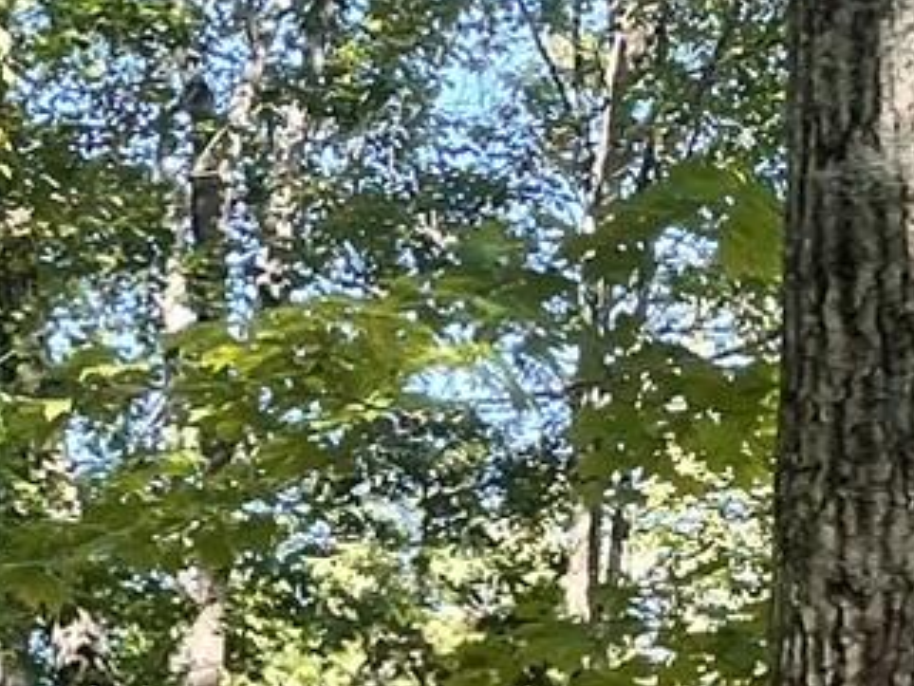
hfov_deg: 11.4
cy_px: 1605
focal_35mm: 166
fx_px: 4385
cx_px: -421
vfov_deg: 8.3
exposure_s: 1/295
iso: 32
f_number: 1.6
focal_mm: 4.2
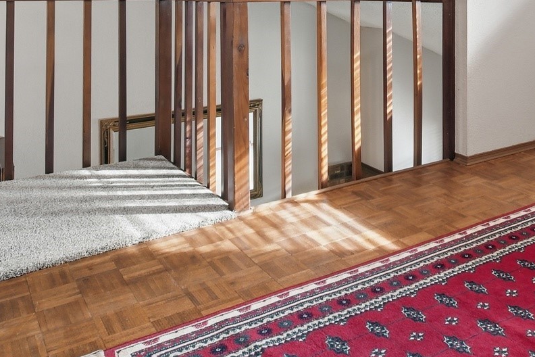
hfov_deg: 51.6
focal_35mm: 36
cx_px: 376
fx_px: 535
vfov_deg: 33.2
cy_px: -16
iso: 250
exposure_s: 1/10
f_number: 9
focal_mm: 10
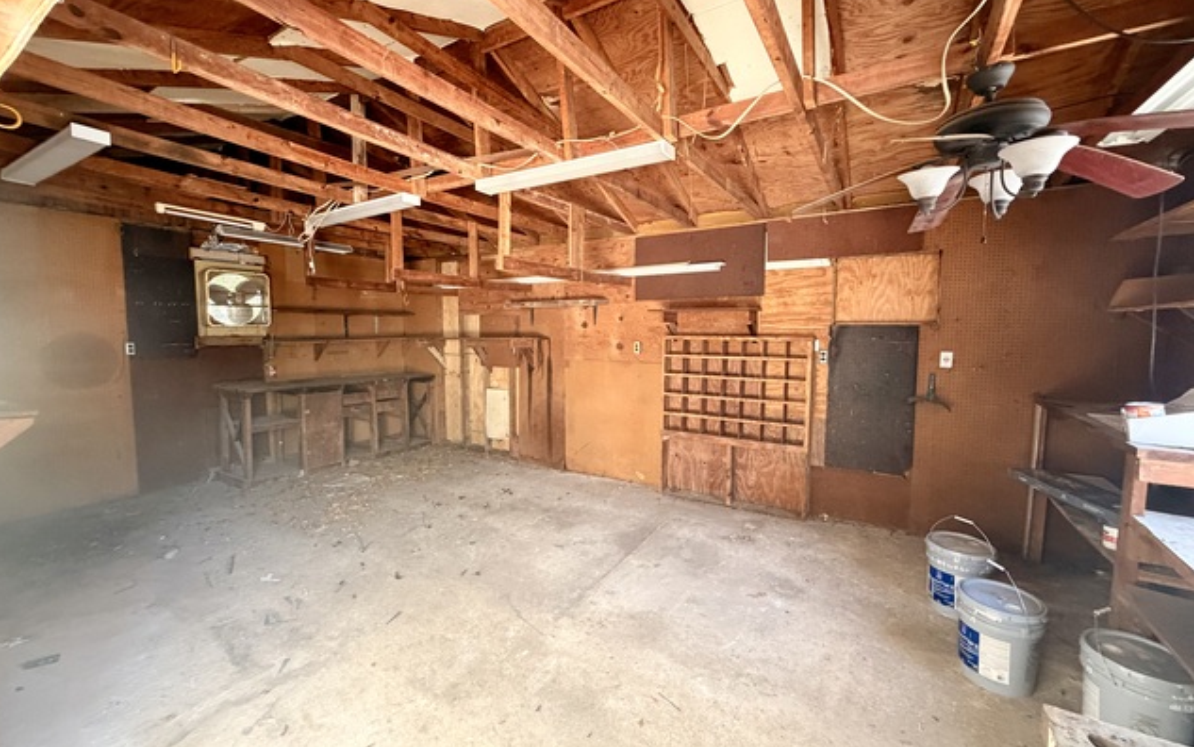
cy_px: 364
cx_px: 594
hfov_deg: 101.4
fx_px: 488
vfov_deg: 74.8
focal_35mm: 15
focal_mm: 2.22
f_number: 2.2
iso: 500
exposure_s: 1/60
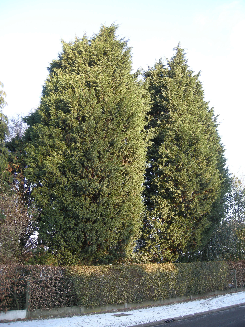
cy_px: 164
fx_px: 330
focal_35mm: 35
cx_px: 122
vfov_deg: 52.6
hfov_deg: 40.7
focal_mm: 7.5
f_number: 2.7
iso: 64
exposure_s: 1/62
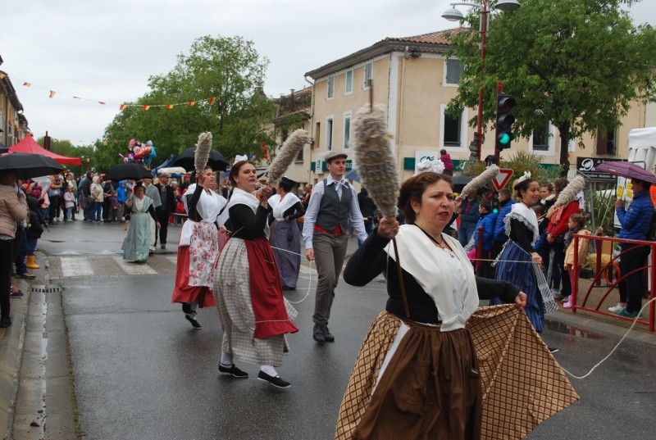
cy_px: 220
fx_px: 794
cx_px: 328
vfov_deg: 31.0
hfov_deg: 44.9
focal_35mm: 44
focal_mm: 29
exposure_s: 1/125
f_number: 5.6
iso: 100
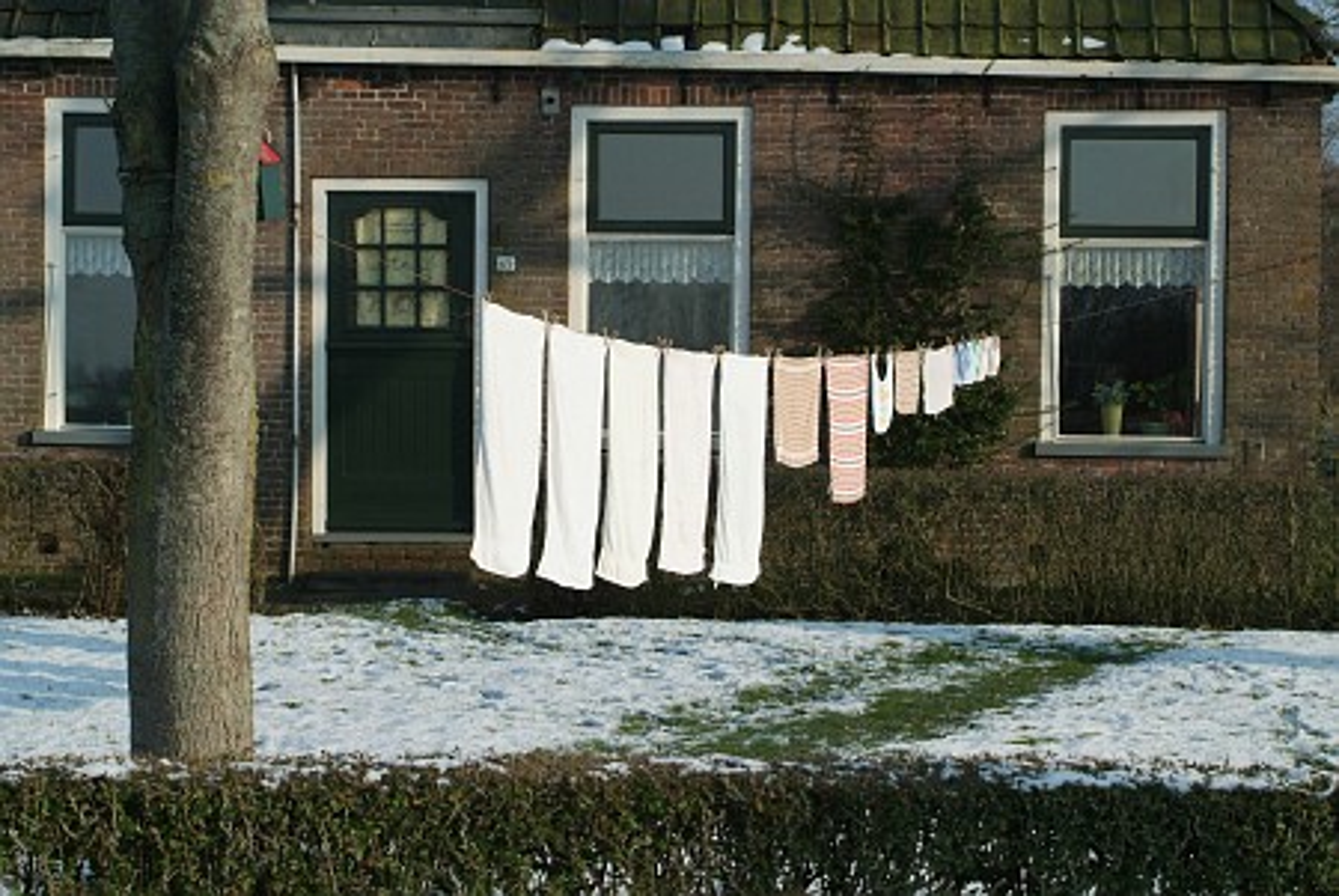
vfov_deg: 14.7
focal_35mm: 93
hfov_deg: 21.9
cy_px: 448
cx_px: 670
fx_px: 3462
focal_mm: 62
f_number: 11
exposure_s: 1/350
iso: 400
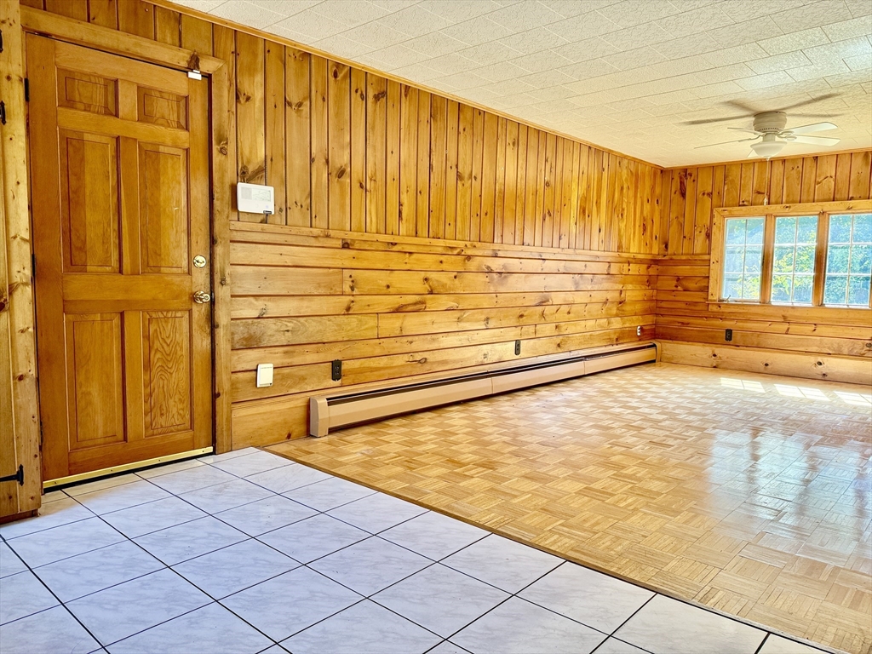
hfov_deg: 71.6
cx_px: 436
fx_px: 605
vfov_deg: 56.8
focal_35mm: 24
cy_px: 327
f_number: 1.78
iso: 200
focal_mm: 6.76
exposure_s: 1/176
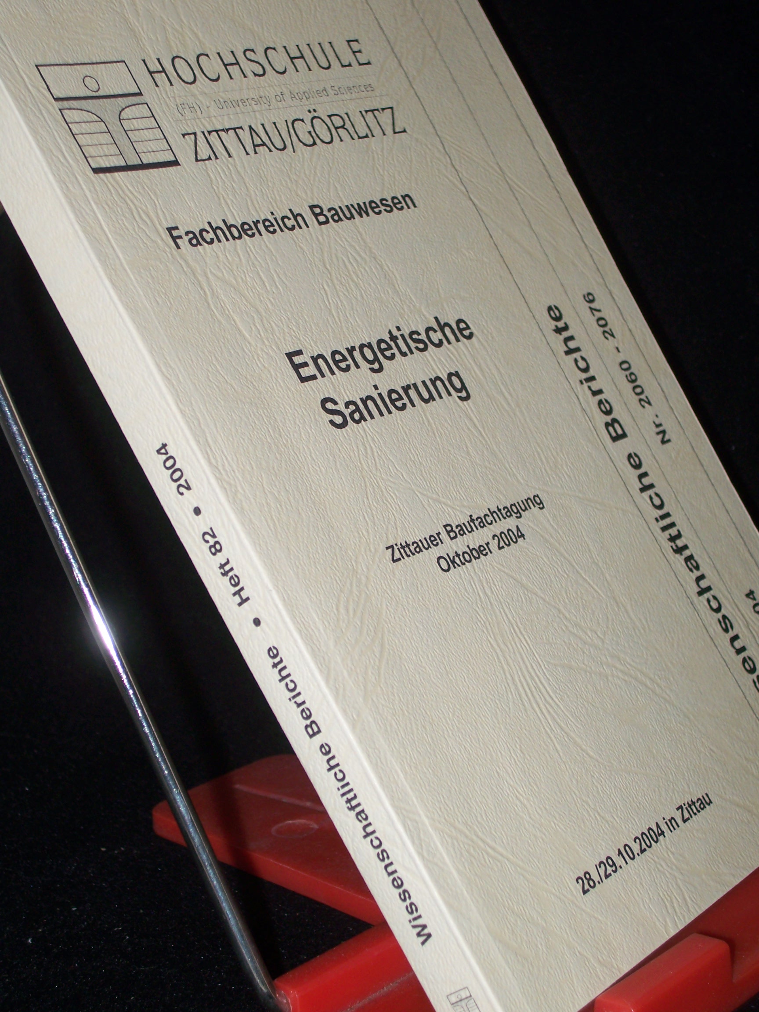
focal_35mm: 66
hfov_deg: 22.3
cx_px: 380
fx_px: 1930
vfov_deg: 29.4
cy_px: 506
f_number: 3.6
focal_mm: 11
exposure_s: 1/80
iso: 80
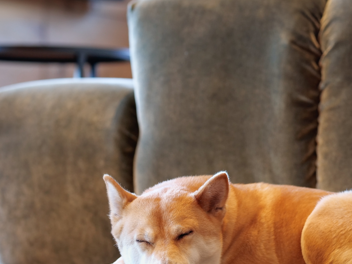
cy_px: 158
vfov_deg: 7.9
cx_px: 204
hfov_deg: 10.5
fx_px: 1912
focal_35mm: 188
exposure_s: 1/40
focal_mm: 56
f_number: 2.2
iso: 400
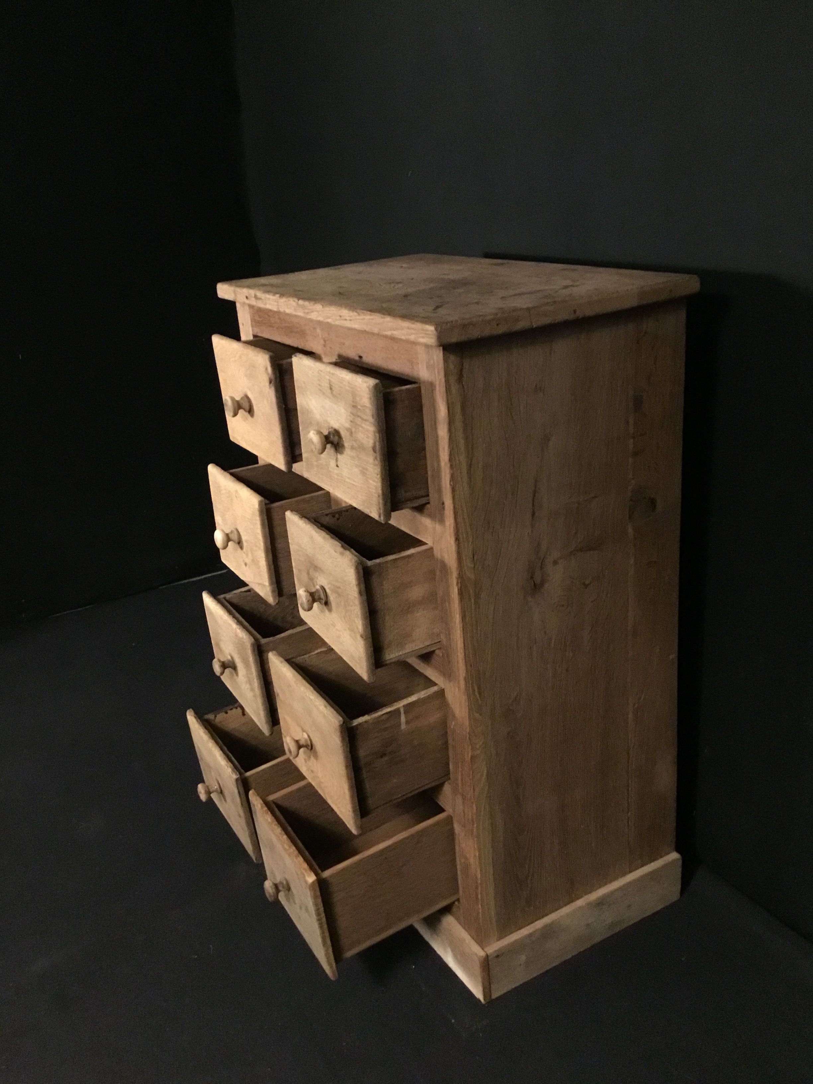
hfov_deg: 45.4
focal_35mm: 31
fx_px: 971
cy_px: 542
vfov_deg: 58.4
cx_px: 406
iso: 500
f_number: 2.4
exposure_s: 1/17
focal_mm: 3.3
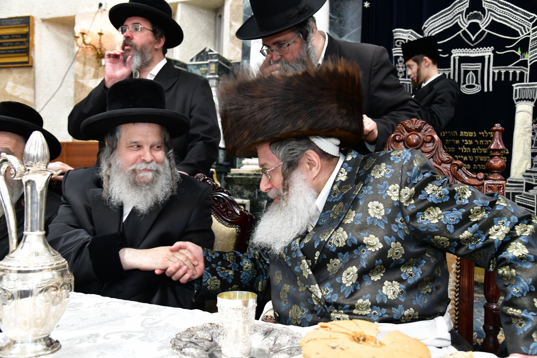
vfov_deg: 38.9
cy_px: 179
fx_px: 507
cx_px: 268
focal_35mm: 34
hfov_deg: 55.8
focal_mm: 34
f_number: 5.6
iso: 2000
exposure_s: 1/100
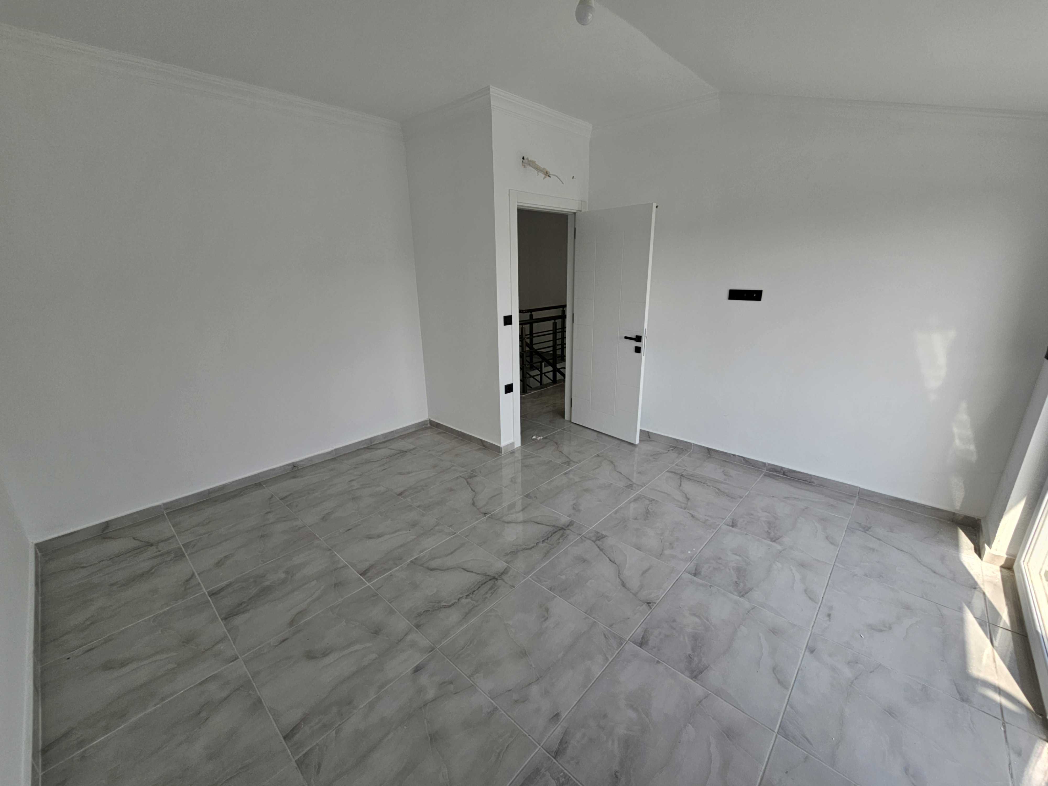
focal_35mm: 13
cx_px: 524
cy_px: 393
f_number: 2.2
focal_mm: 2.2
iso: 50
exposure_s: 1/307
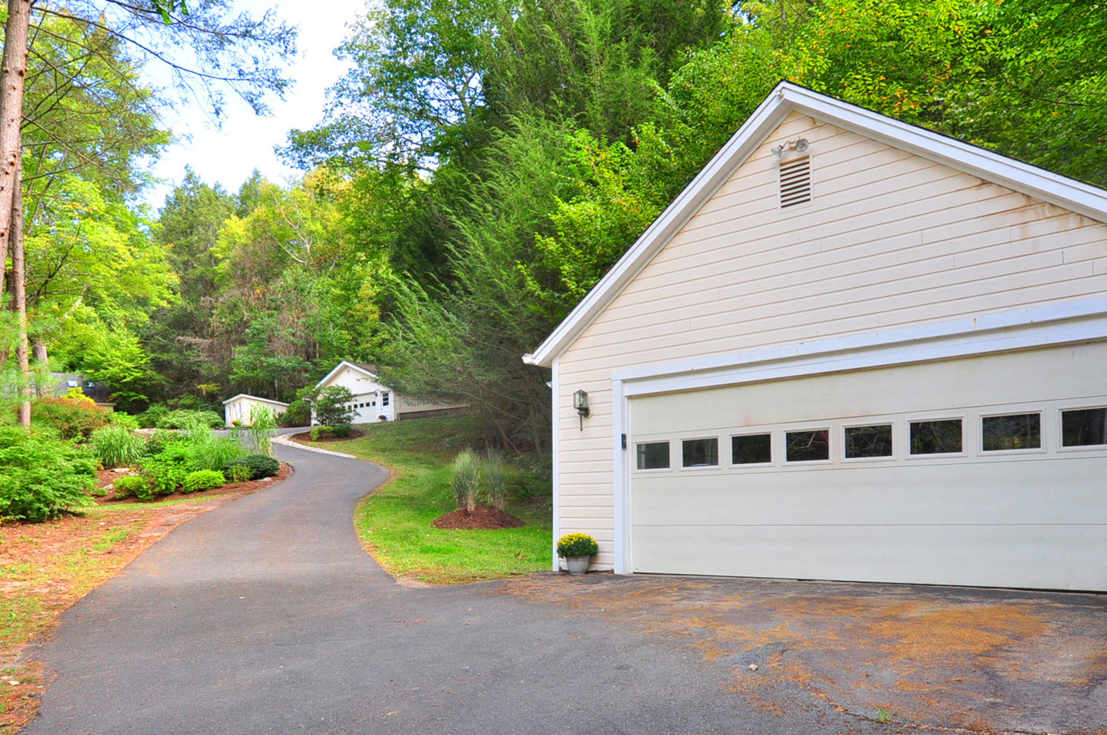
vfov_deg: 46.2
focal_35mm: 28
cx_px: 551
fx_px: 851
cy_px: 467
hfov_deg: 66.1
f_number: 8
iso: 640
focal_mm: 13
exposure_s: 1/160
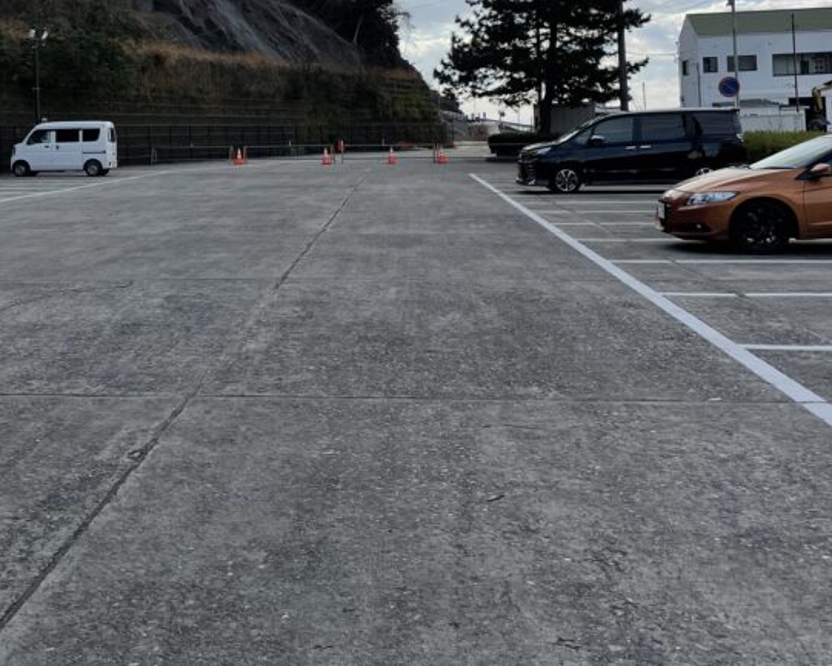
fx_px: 1182
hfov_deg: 38.4
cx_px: 292
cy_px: 111
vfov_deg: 30.5
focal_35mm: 48
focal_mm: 4.2
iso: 32
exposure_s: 1/4651
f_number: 1.6
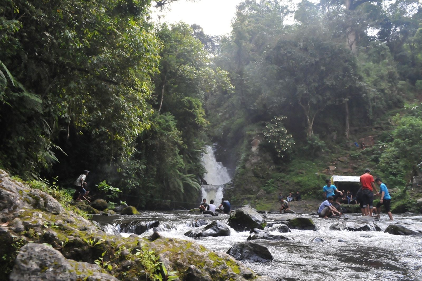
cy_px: 140
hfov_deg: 67.4
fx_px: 316
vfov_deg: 47.8
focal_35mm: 27
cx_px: 211
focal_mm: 18
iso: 1600
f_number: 11
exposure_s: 1/200
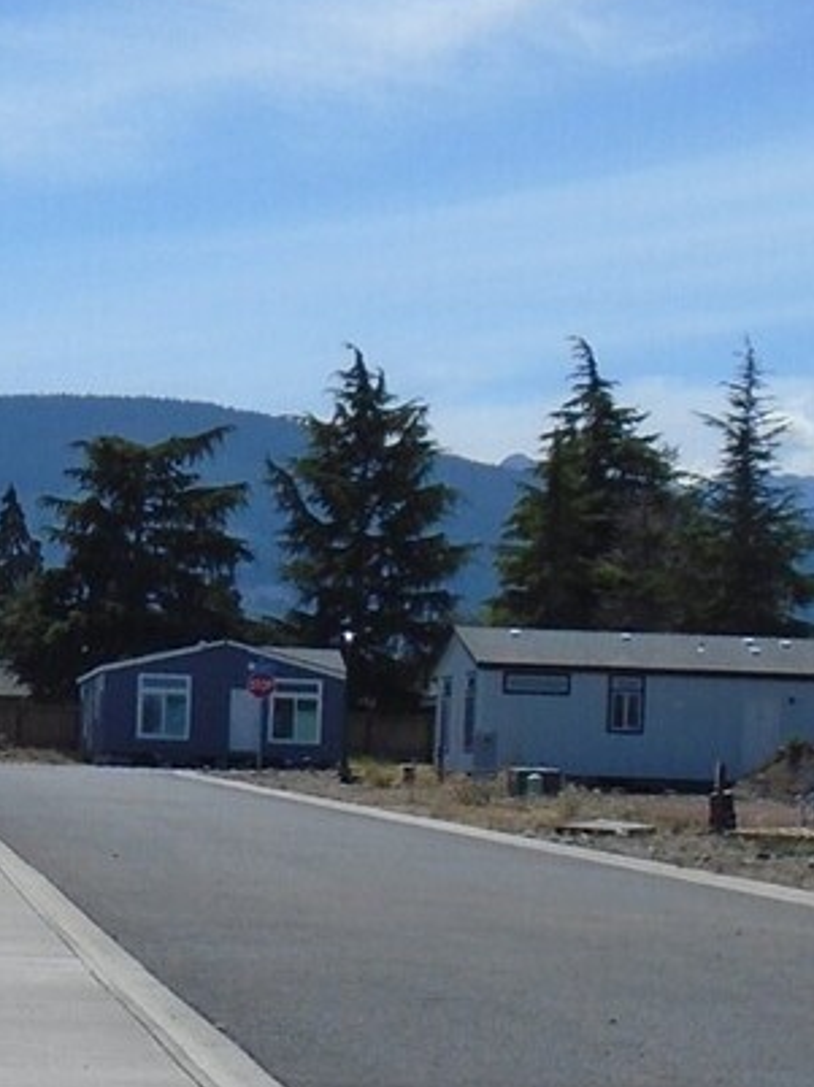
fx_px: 4049
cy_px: 827
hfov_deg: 11.4
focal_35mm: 129
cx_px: -16
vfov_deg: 15.2
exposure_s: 1/320
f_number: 9.5
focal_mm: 6.4
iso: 100
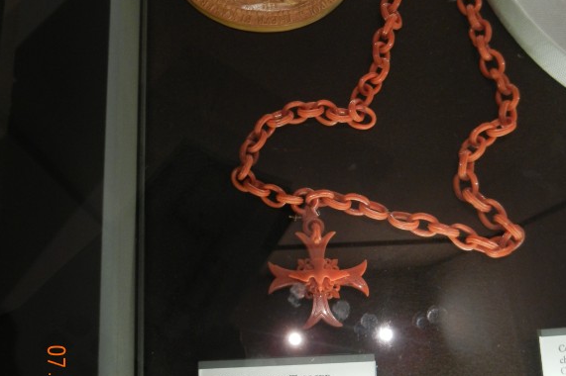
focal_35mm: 42
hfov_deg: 46.4
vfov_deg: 31.8
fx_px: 660
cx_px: 283
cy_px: 199
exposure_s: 1/15.5
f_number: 3.5
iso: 400
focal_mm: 5.4
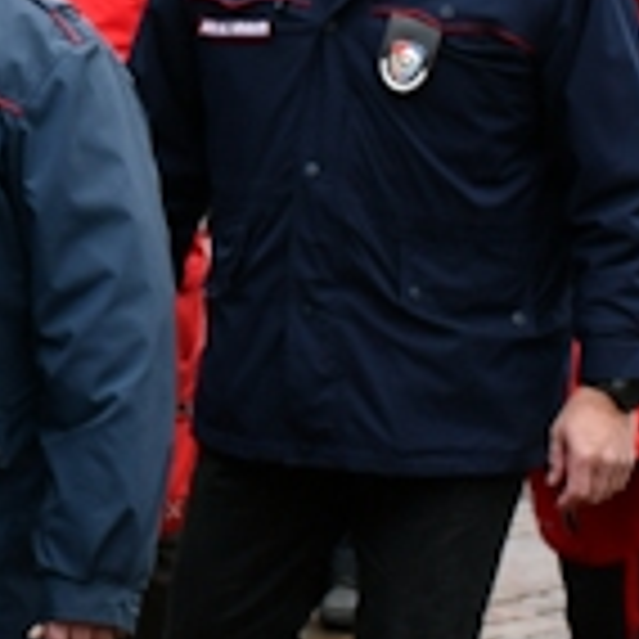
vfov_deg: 7.1
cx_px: -364
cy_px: -40
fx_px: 5096
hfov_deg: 7.0
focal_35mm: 244
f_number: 5.6
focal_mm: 34
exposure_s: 1/250
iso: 200
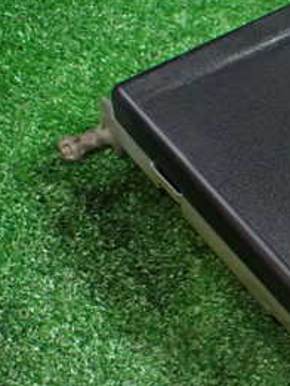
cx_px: 388
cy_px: 207
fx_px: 770
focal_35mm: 69
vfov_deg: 28.1
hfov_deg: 19.5
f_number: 2.3
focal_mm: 5.4
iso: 800
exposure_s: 1/80
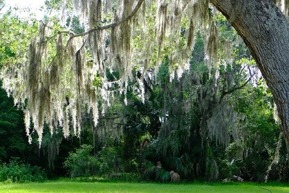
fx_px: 522
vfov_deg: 20.4
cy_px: 181
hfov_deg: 29.3
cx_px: 14
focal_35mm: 65
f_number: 2.8
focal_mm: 18
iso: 200
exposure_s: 1/100
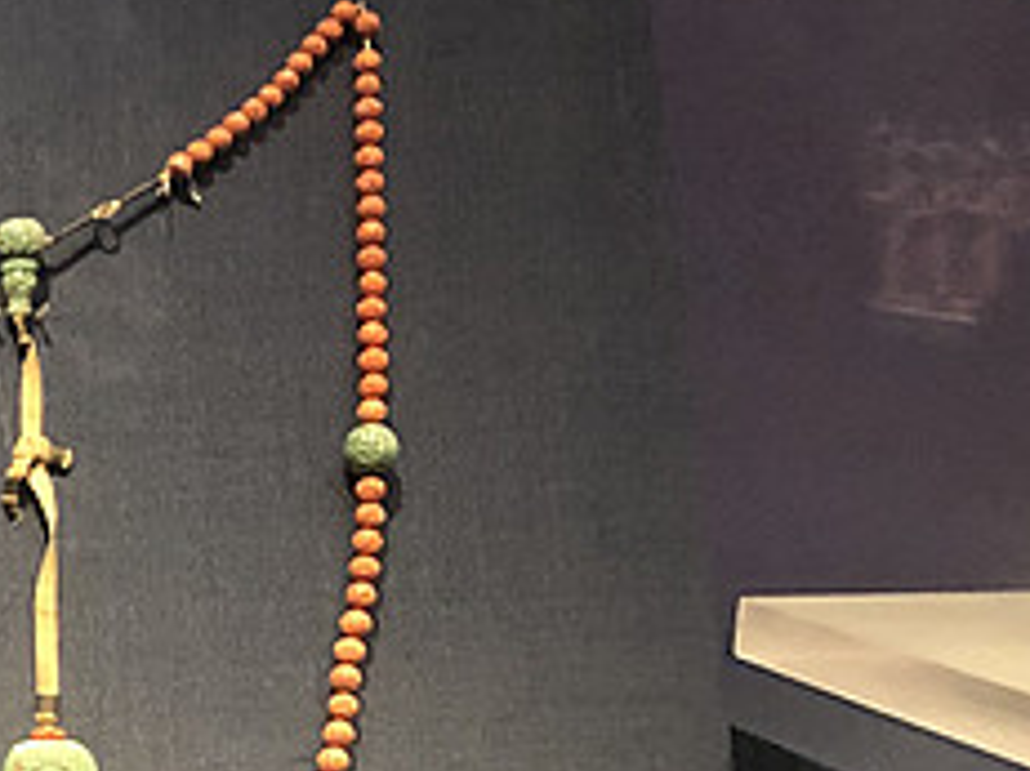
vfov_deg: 14.9
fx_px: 2885
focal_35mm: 97
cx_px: -669
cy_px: 807
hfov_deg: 17.4
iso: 100
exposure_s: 1/7
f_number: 1.8
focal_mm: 4
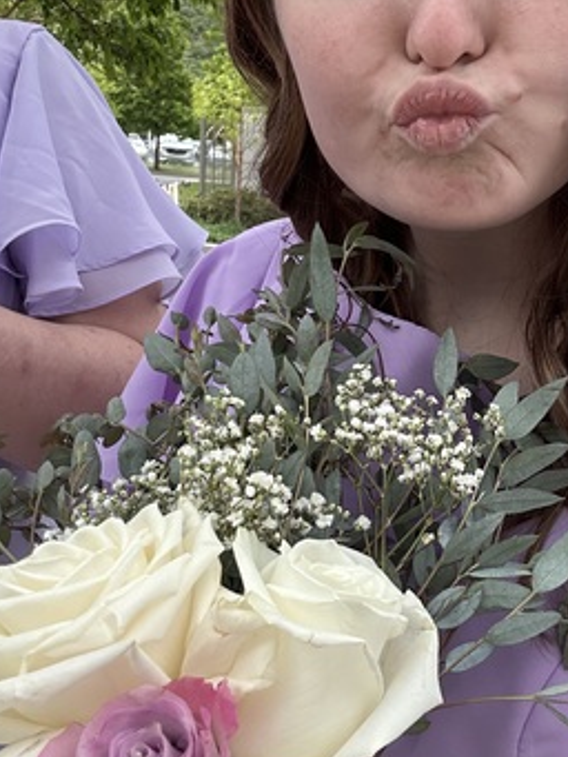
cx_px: 400
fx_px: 962
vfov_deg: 42.5
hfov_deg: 32.5
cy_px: 269
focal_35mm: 44
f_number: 1.9
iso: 25
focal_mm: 2.69
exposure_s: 1/422
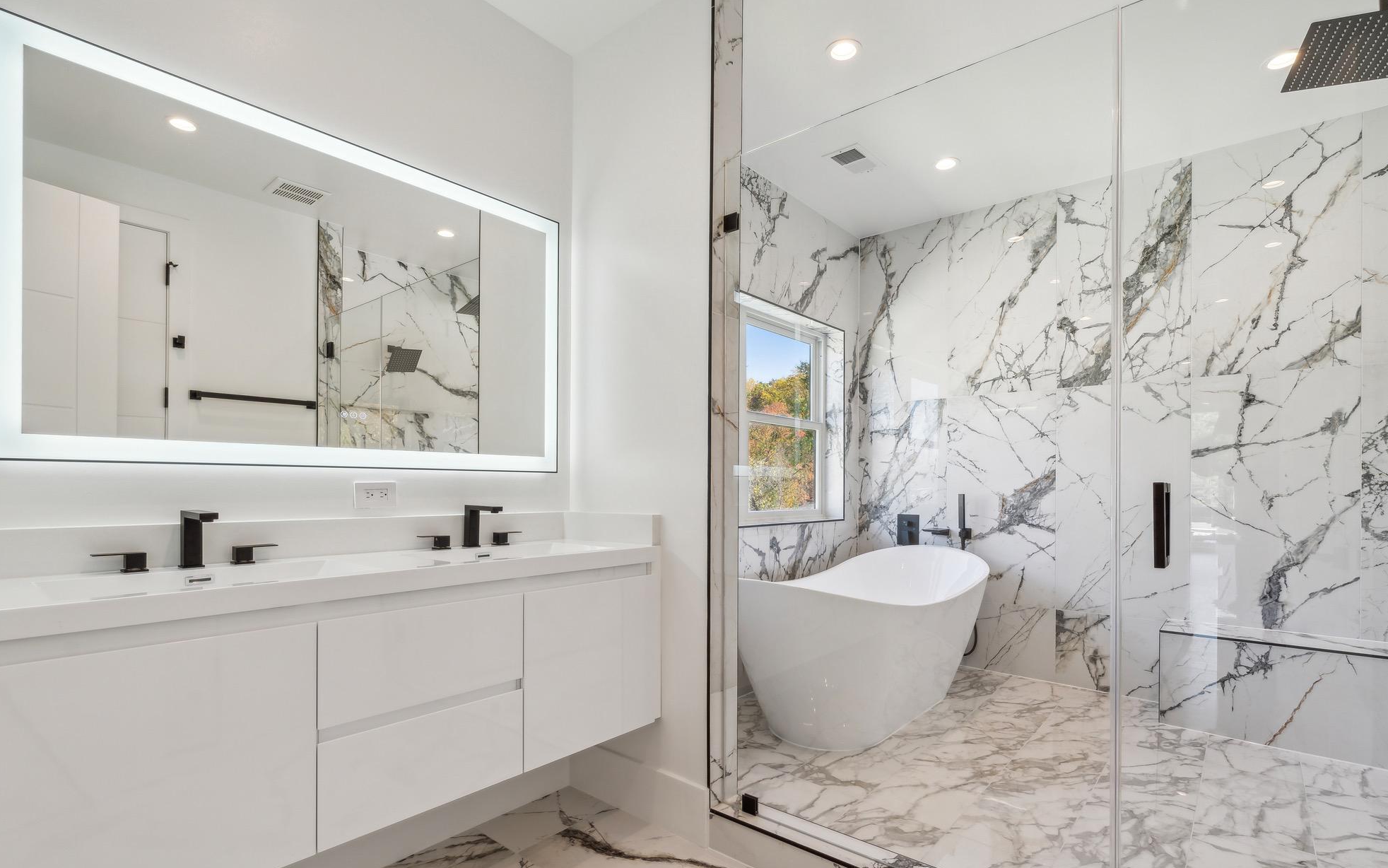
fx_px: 643
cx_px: 708
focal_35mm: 17
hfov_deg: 94.3
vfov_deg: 68.0
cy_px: 458
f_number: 8
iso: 200
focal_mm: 16
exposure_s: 1/40
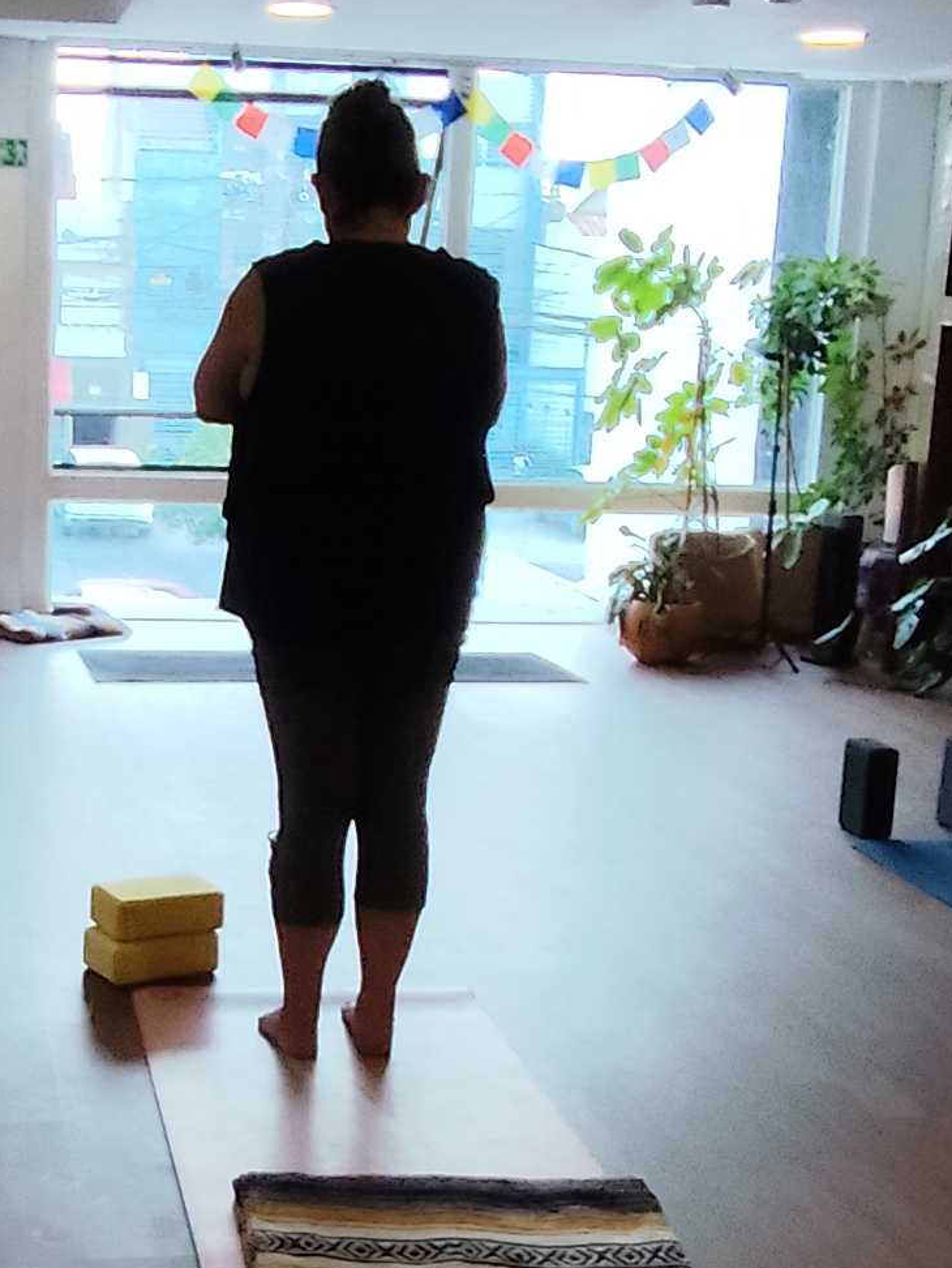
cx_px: 164
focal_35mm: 54
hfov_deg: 26.5
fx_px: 1978
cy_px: 734
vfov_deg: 35.4
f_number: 2.2
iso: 64
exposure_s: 1/120
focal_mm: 1.65
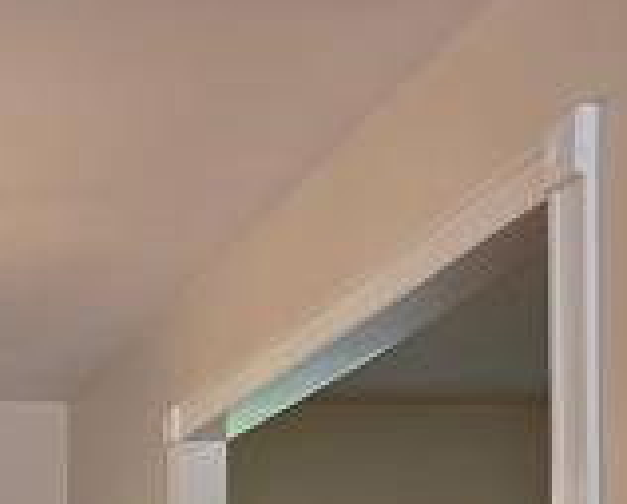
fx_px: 1524
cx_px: -238
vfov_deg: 17.0
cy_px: 750
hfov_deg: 20.7
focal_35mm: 82
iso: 125
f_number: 1.9
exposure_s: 1/120
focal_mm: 2.2
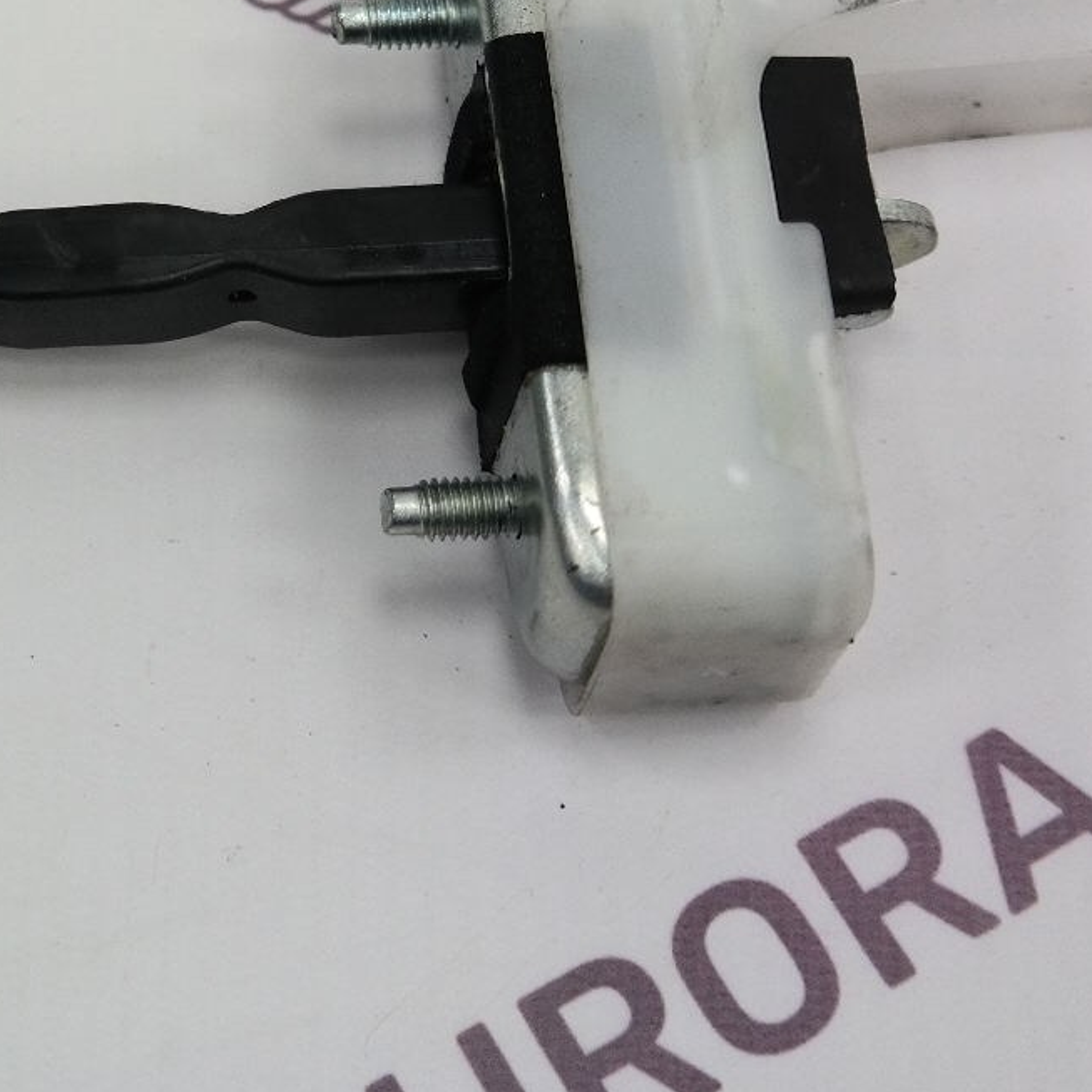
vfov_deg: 21.1
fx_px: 2891
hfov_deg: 21.0
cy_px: 187
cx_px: 151
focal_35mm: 81
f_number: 4
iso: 200
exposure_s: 1/80
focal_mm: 24
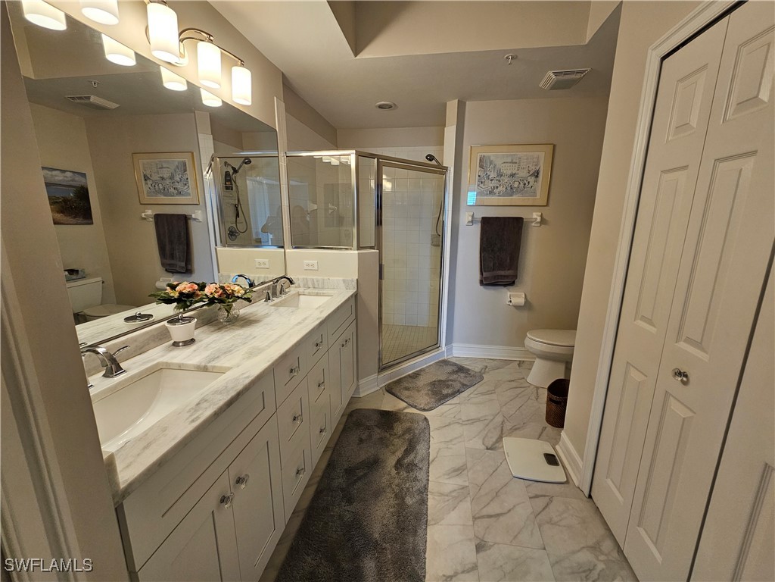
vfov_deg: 89.9
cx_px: 388
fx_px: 291
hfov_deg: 106.2
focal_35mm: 13
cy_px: 291
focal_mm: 2.2
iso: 125
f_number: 2.2
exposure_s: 1/60
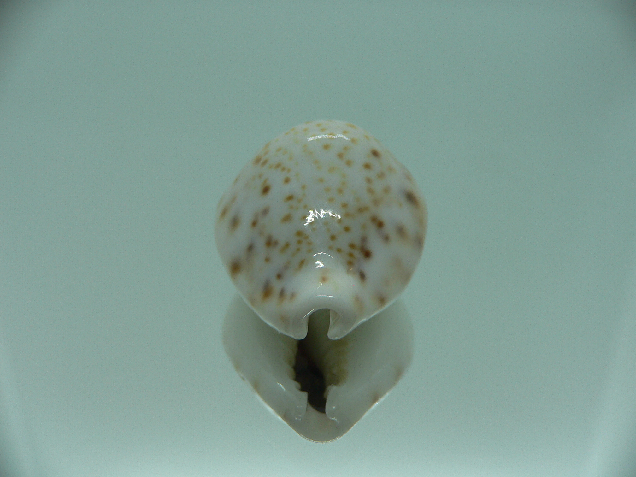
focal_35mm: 35
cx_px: 318
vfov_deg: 40.7
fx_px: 643
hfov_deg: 52.6
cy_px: 238
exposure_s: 1/80
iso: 80
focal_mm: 4.6
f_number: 2.8
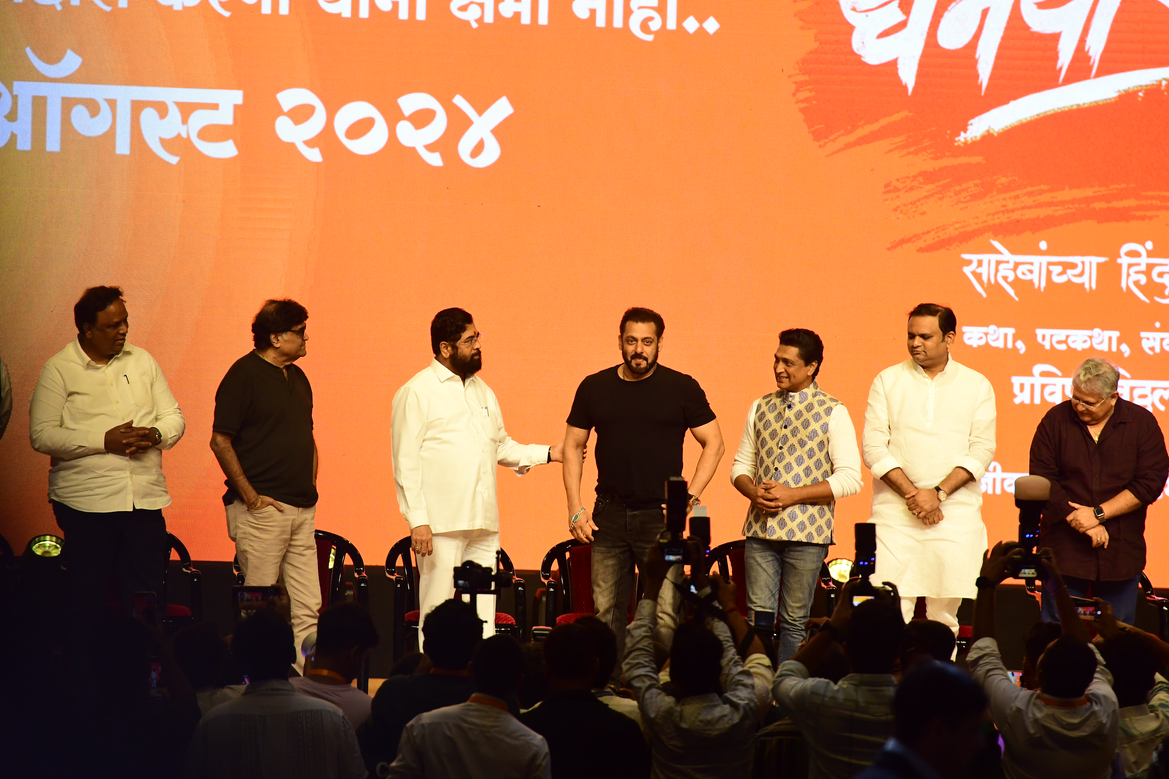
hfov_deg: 6.9
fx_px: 9741
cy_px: 390
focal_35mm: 300
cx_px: 584
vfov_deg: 4.6
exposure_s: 1/400
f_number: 4
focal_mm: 200
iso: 1250
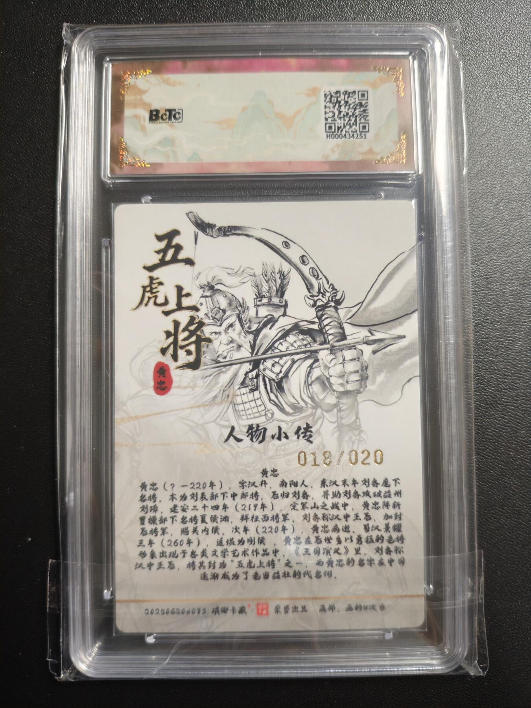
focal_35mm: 26
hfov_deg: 53.1
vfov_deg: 67.3
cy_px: 354
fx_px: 532
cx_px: 266
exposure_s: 1/50
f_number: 1.5
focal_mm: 4.94
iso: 400
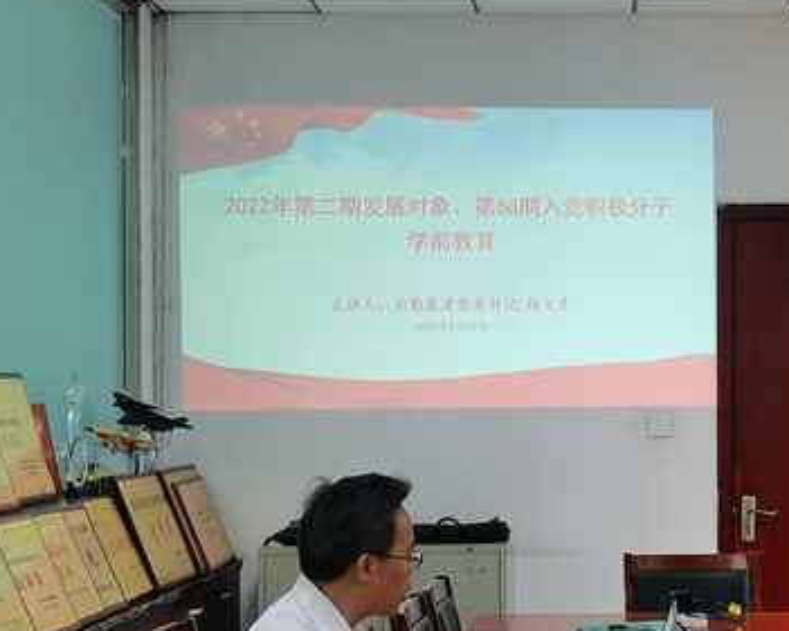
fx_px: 1752
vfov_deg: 20.4
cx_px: 629
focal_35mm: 75
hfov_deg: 25.0
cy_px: 406
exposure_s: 1/60
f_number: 1.9
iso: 125
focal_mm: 4.94
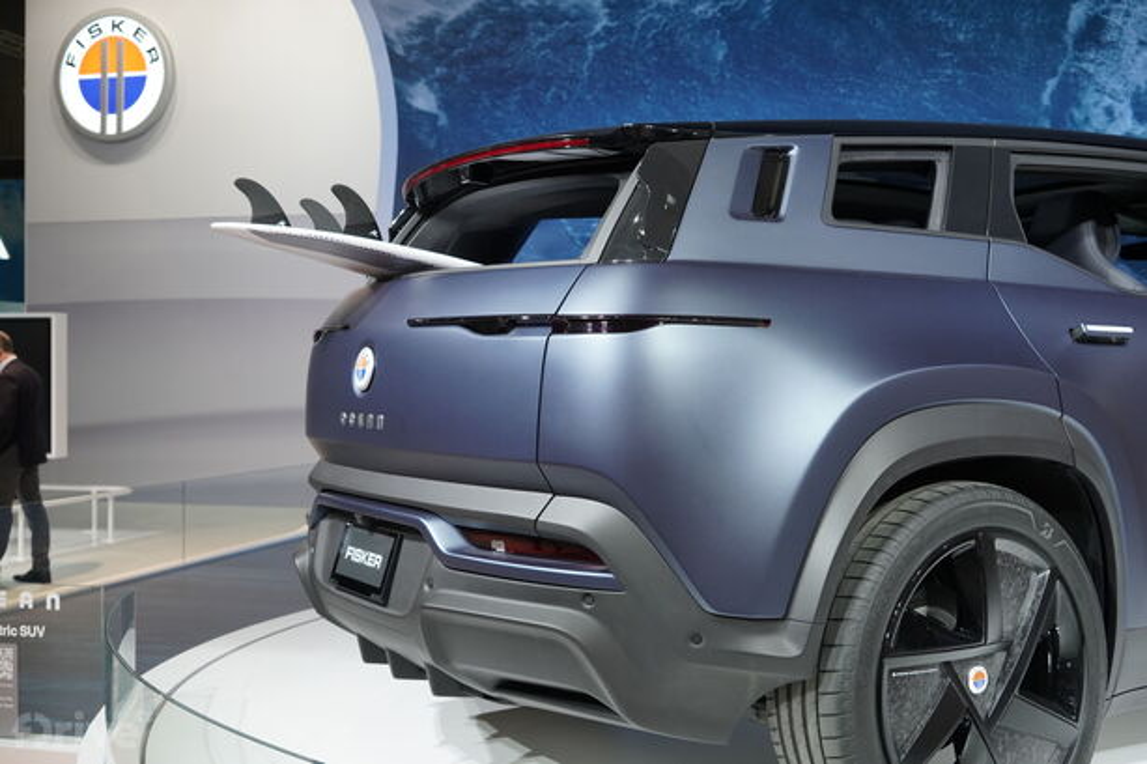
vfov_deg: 33.4
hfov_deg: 48.5
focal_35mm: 40
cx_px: 574
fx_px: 1274
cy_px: 382
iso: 1250
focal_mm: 40
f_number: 6.3
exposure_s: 1/200
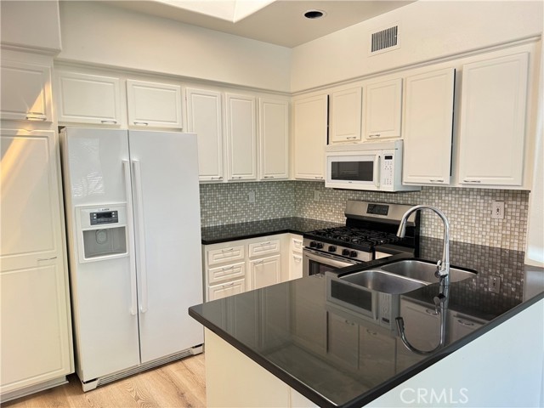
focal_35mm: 24
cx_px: 272
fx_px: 377
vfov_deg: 56.8
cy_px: 204
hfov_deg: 71.6
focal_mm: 6.76
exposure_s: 1/66
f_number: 1.78
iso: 200
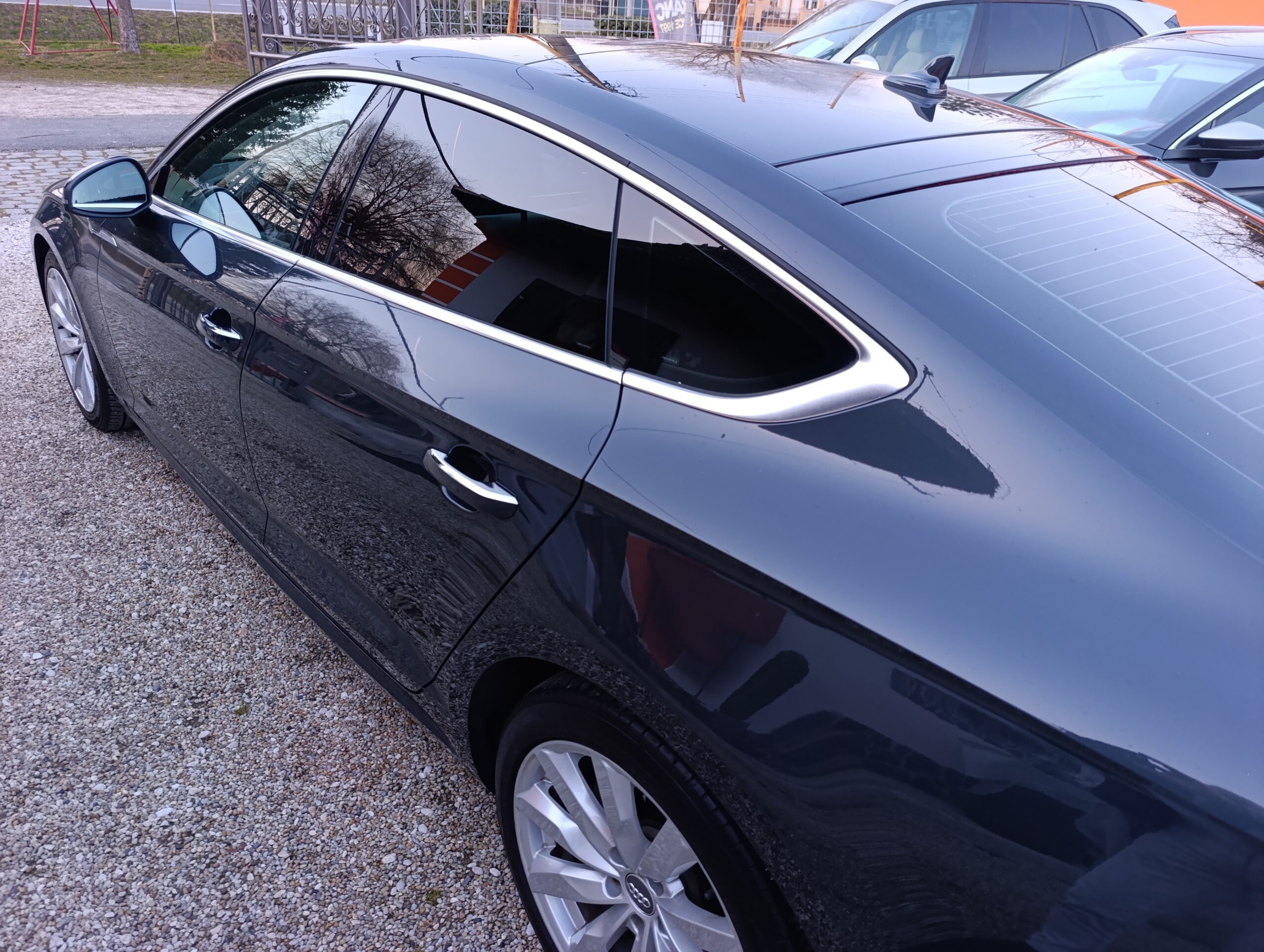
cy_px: 476
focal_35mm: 23
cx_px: 632
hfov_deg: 73.8
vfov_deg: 59.0
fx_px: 841
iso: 640
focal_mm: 6.14
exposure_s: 1/50
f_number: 1.6
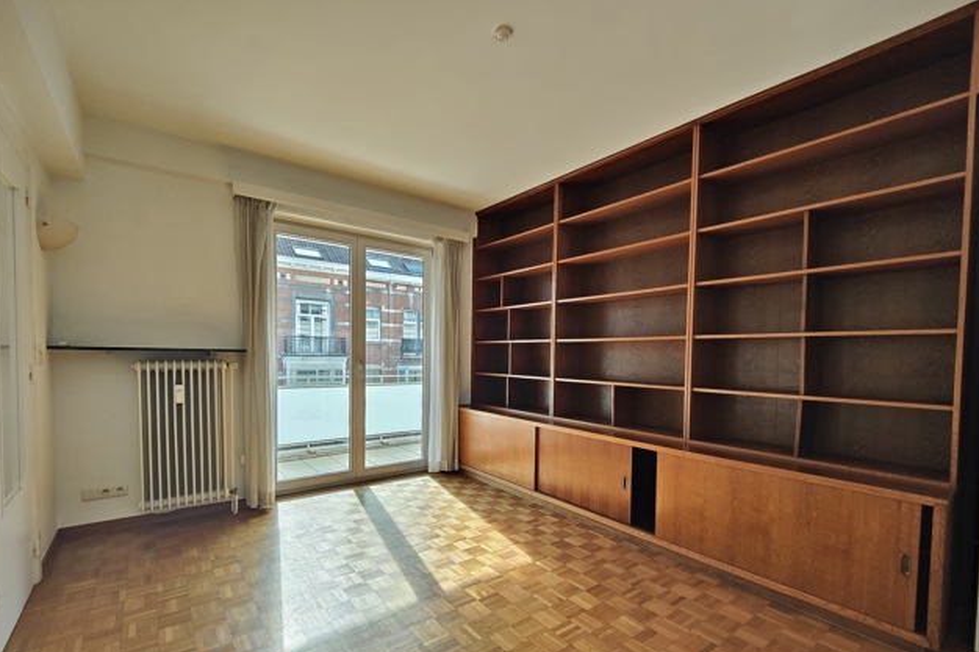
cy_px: 372
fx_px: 435
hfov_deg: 96.7
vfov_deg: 73.3
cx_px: 493
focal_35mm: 16
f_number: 2.2
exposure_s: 1/296
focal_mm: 3.5
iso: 250
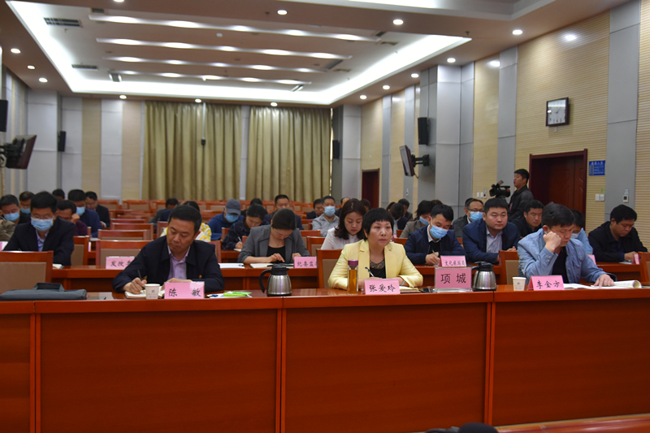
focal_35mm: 36
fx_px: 650
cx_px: 325
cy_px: 216
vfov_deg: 36.9
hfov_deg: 53.1
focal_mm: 24
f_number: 4
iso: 800
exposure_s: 1/60
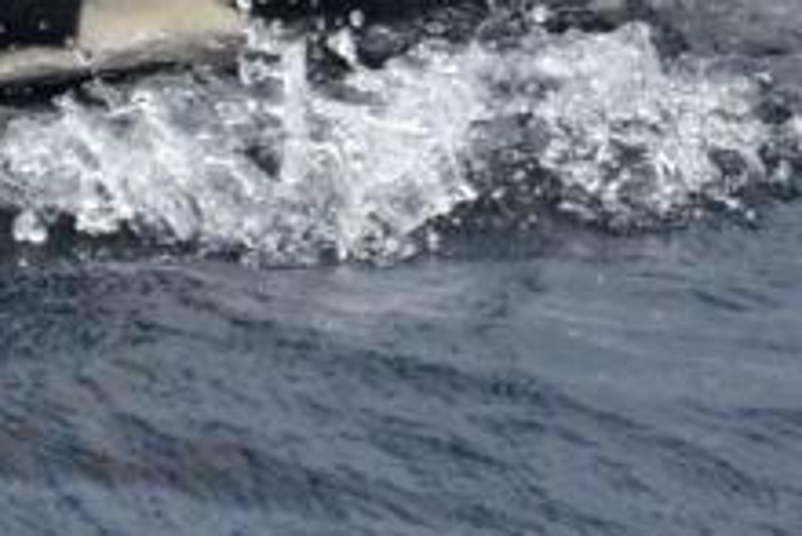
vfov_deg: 1.3
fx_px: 24320
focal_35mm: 1091
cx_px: 15
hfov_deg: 1.9
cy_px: -341
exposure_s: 1/8000
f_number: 5.6
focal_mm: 300
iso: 1250
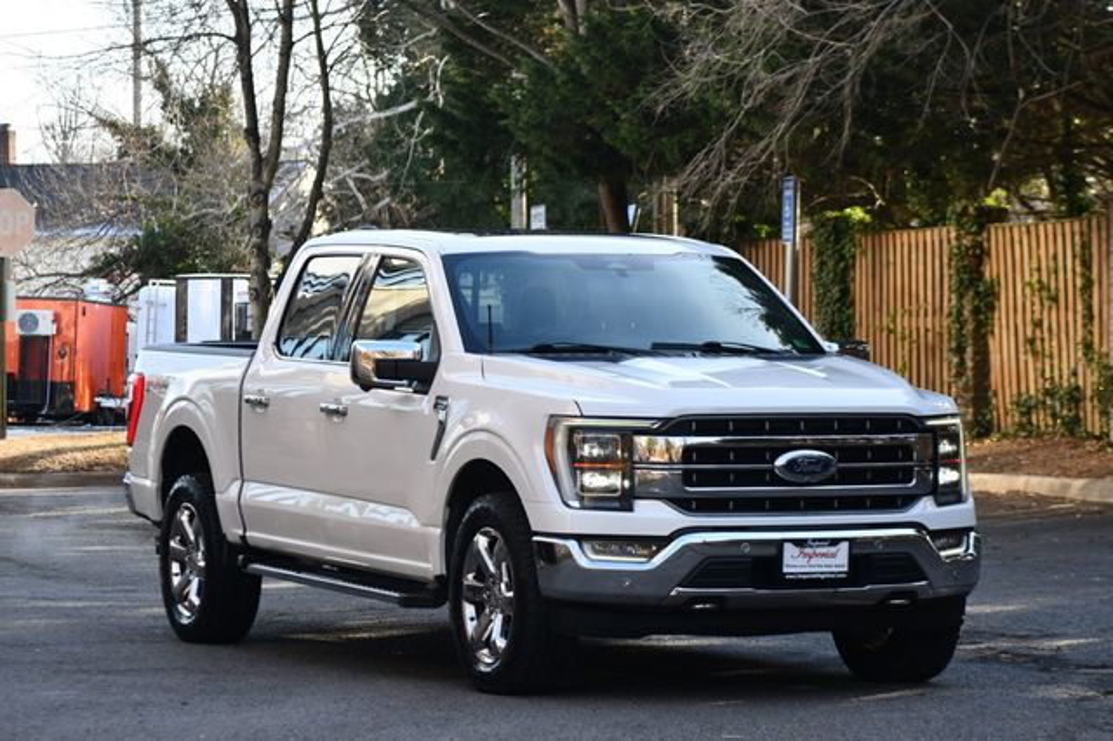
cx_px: 556
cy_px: 370
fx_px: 3801
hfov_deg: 16.7
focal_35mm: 123
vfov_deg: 11.1
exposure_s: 1/250
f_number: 5.6
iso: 220
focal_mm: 82
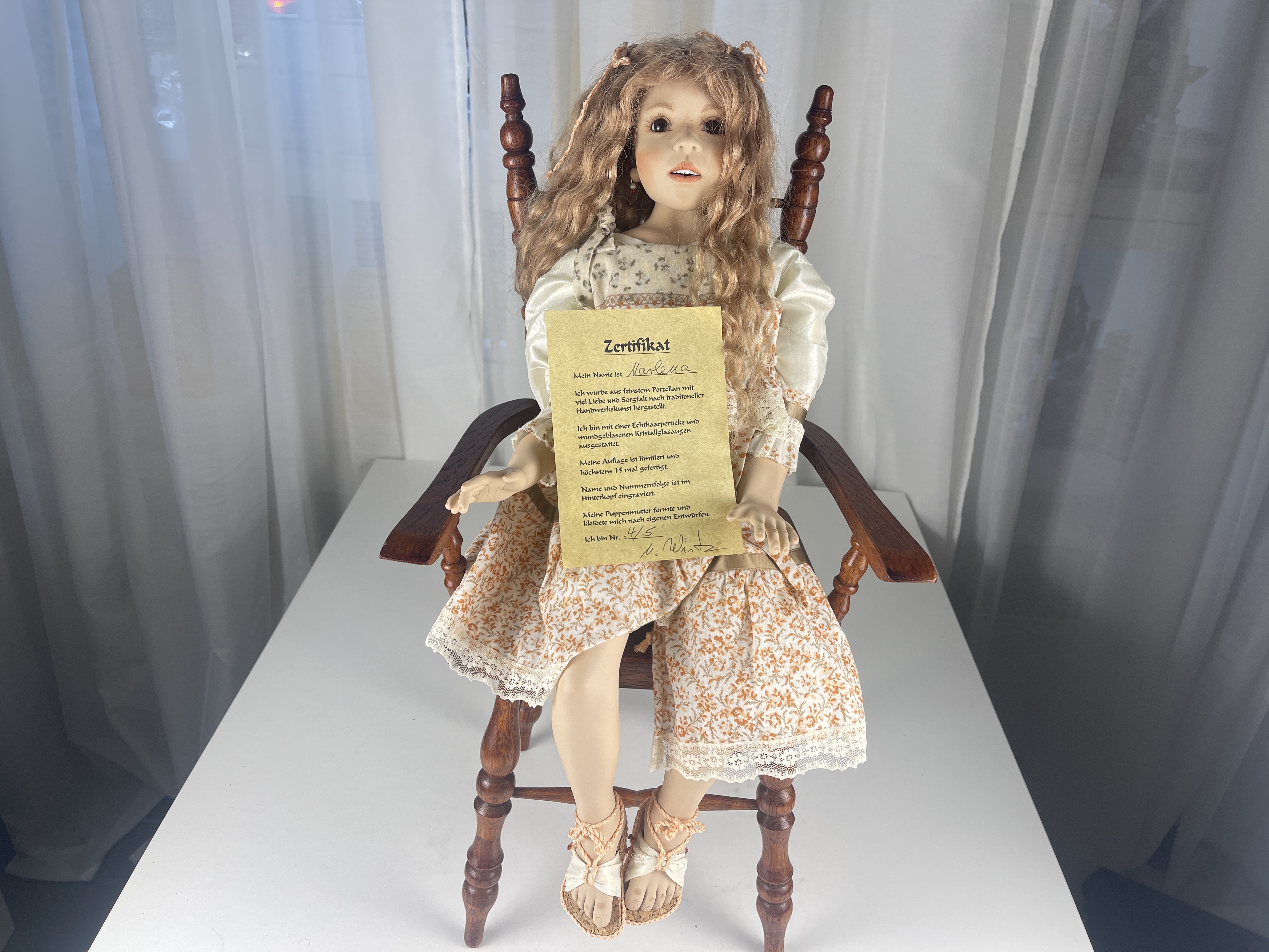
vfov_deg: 54.9
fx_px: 916
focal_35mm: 25
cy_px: 476
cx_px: 634
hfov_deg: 69.4
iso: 32
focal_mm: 5.1
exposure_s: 1/105
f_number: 1.6
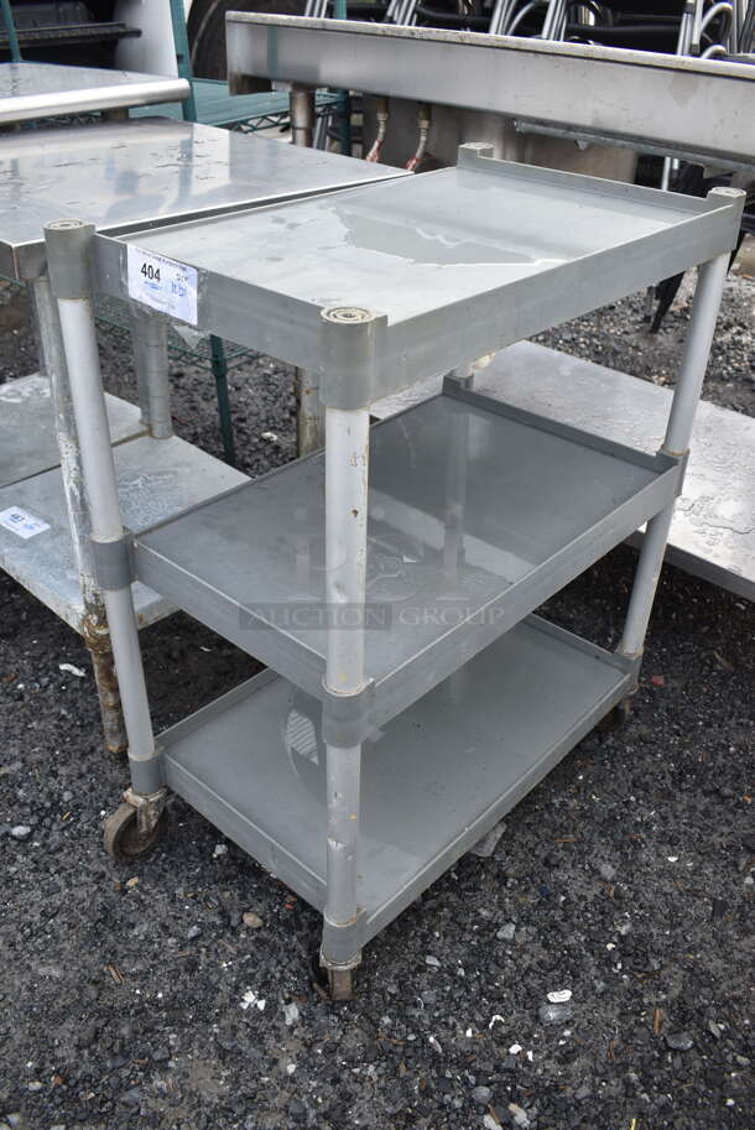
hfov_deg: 43.7
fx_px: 942
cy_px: 565
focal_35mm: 30
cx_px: 378
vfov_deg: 61.9
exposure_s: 1/125
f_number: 5.6
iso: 360
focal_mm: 20
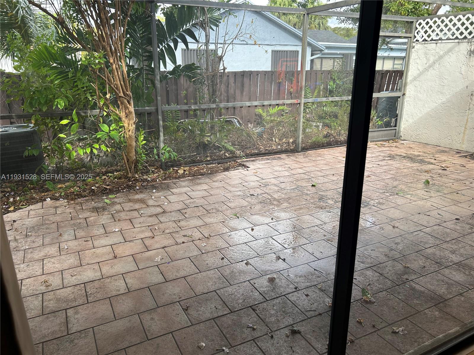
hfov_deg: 67.3
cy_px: 178
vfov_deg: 53.1
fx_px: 356
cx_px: 237
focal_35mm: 26
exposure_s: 1/214
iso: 40
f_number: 1.5
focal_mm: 5.7
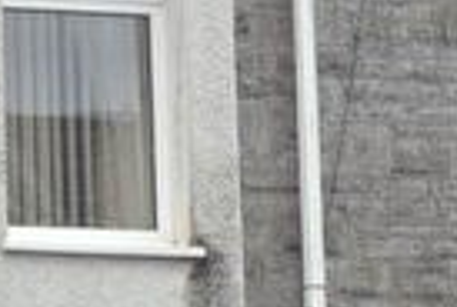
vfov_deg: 8.6
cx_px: -344
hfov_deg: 12.0
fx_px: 2023
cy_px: 309
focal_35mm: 159
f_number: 3.3
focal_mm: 5.3
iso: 80
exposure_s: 1/125
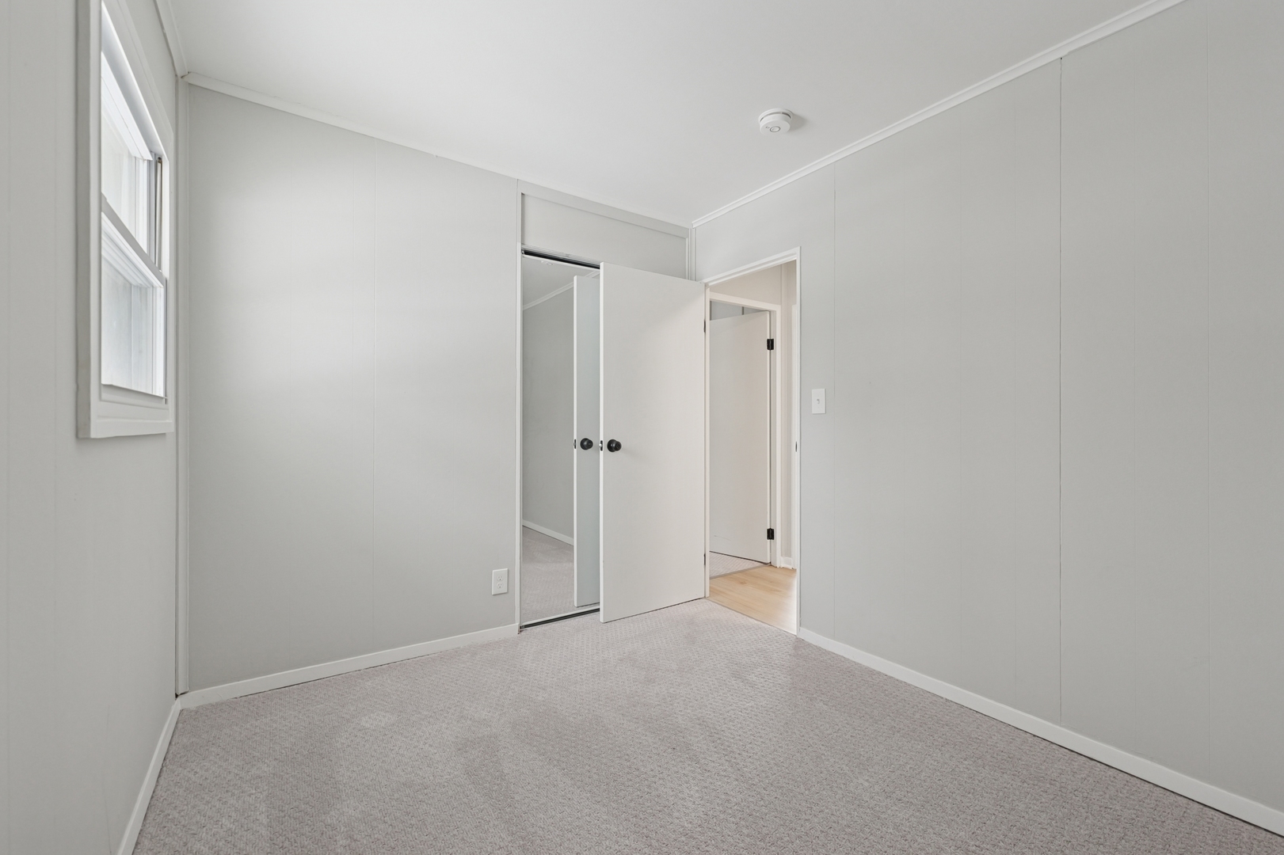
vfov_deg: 81.2
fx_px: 499
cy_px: 428
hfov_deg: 104.3
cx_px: 642
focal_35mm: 14
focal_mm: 14
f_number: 4
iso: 3200
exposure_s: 1/200
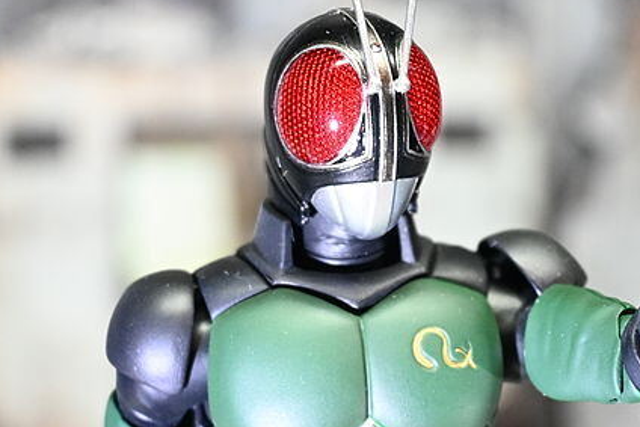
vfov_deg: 11.8
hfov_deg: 17.6
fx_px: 2062
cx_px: 374
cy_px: 275
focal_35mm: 116
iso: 2500
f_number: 5.6
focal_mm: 41
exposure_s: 1/125
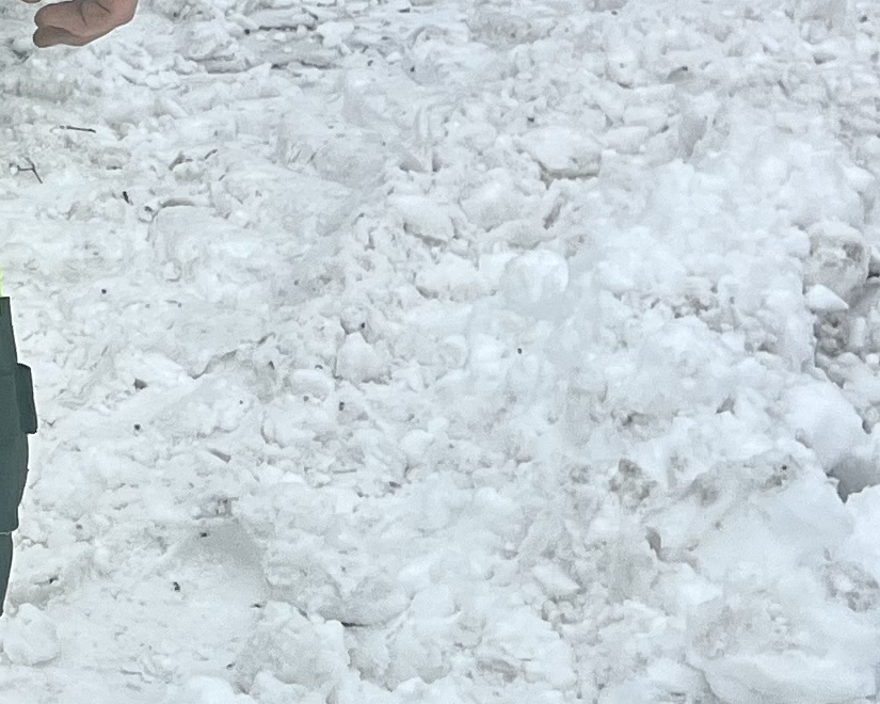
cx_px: -764
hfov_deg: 13.7
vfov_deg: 11.4
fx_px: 3230
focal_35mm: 124
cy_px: -655
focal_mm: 5.1
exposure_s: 1/329
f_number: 1.6
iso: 50
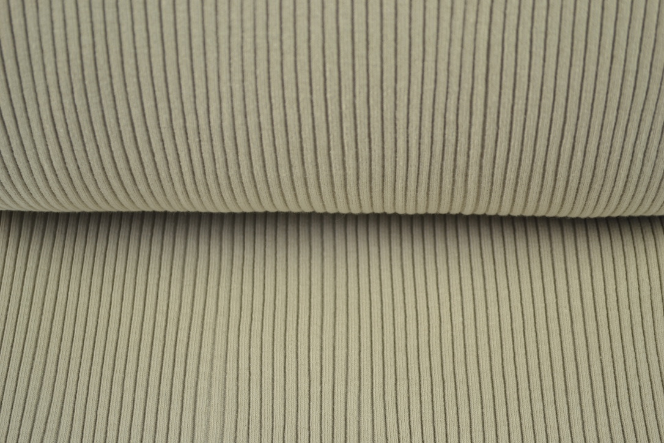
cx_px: 332
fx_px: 1328
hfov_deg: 28.1
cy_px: 222
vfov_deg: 18.9
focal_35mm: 72
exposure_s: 1/20
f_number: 5.6
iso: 100
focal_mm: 48
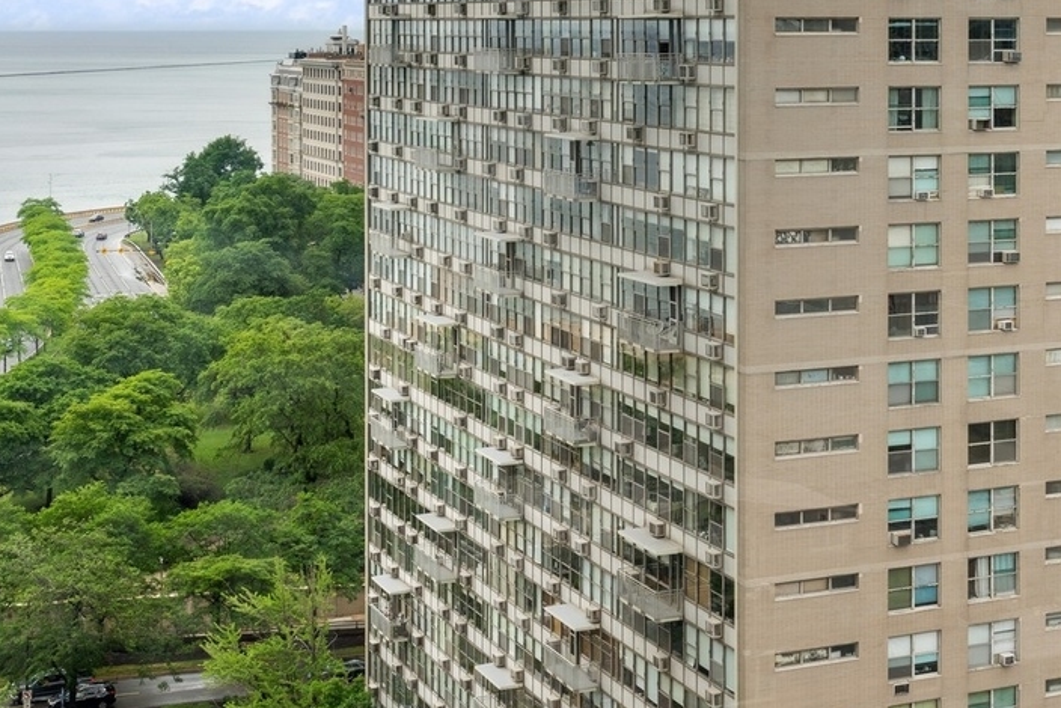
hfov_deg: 29.0
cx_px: 714
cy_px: 66
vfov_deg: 19.4
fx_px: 2034
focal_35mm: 69
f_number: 8
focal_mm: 30
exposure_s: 1/200
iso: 320
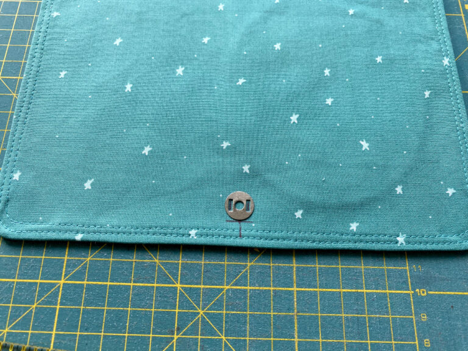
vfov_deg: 53.1
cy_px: 176
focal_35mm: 26
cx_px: 234
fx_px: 352
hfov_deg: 67.3
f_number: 1.8
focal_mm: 4.2
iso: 100
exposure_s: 1/122
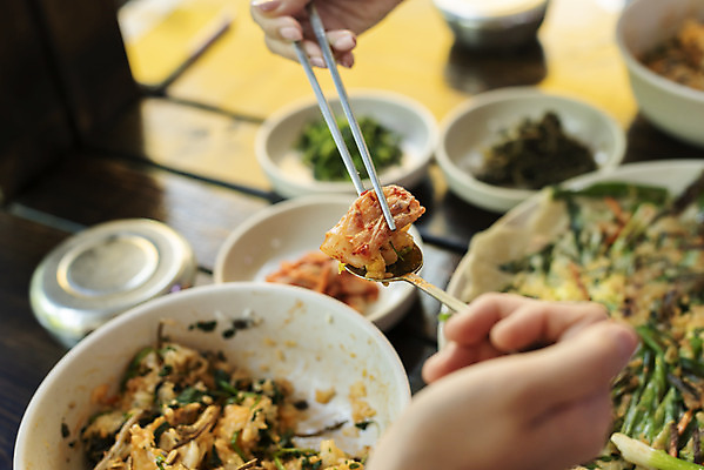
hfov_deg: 39.6
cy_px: 235
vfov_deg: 27.0
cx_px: 352
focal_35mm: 50
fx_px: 978
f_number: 3.2
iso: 400
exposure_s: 1/400
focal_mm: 50
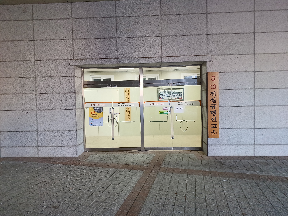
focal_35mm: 23
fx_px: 191
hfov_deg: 73.9
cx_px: 144
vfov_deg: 58.9
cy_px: 108
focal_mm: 5.06
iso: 125
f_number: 1.8
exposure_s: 1/50
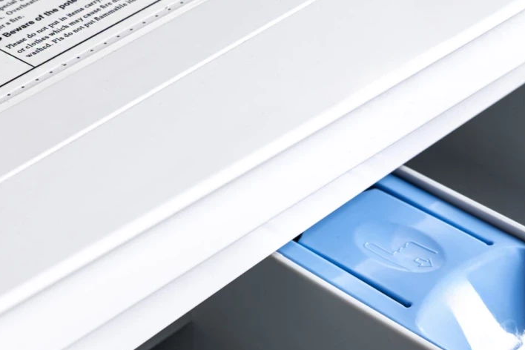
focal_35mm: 103
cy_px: 331
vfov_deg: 13.2
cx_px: 417
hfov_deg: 19.6
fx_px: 1502
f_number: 8
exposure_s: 1/25
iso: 100
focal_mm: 38
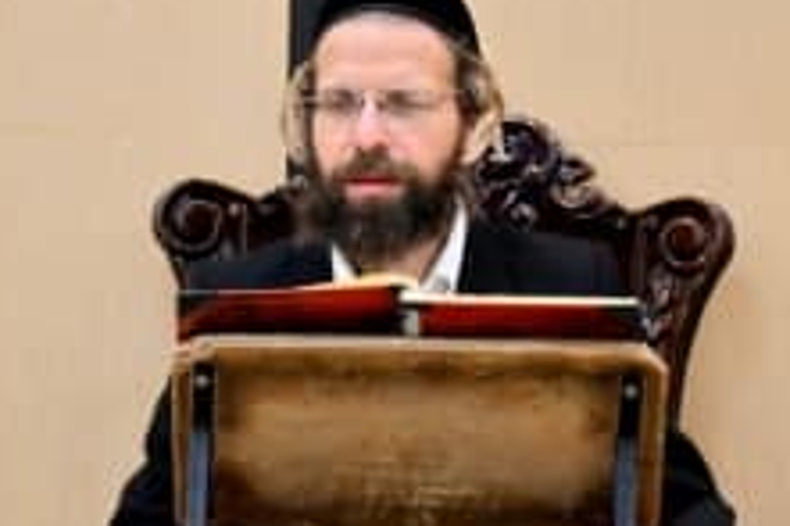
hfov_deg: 5.7
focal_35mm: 365
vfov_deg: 3.8
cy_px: 279
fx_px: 8004
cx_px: 361
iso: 1250
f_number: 4
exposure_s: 1/320
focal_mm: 120
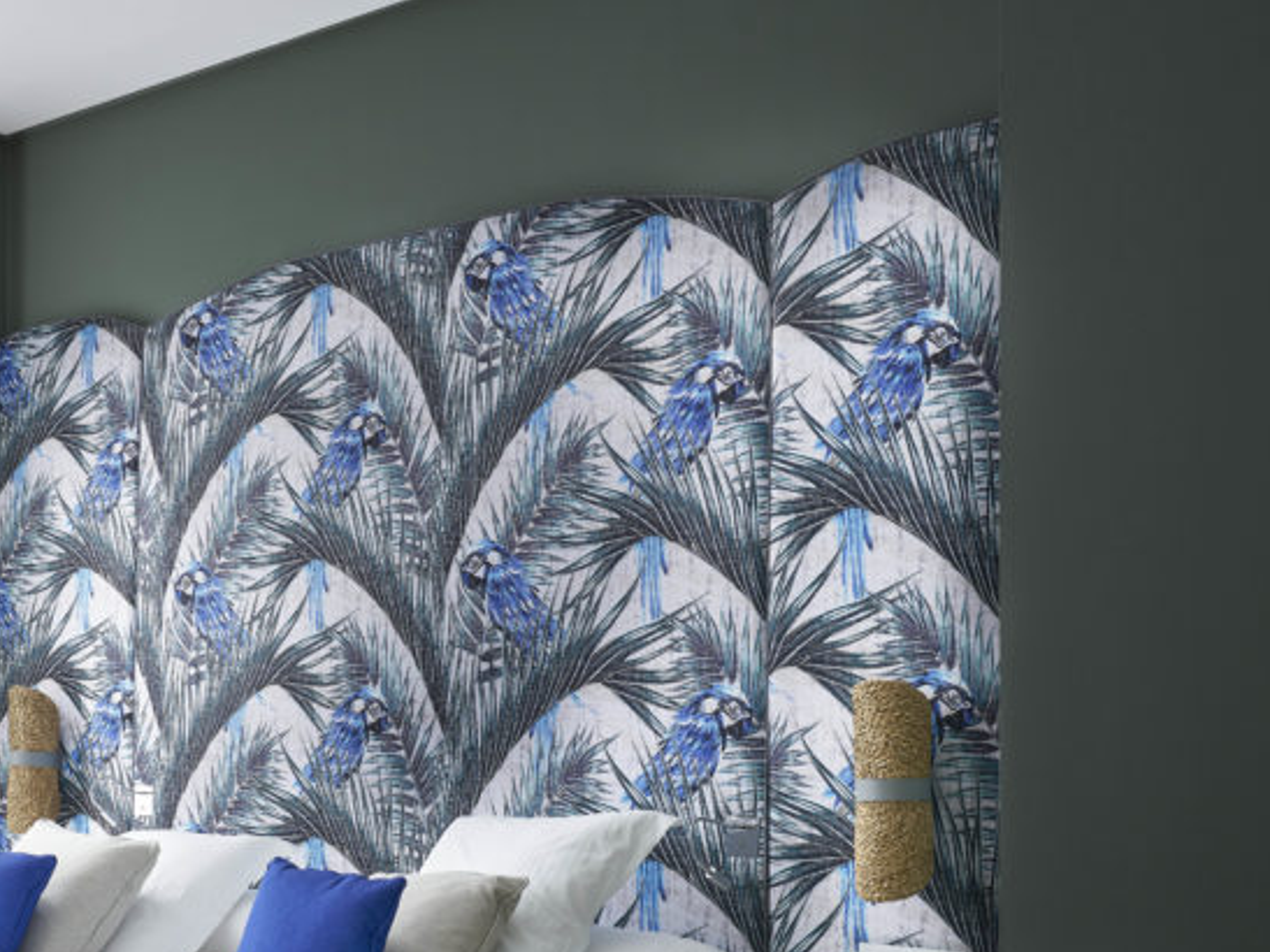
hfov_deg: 34.8
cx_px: 330
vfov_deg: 26.6
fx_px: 1981
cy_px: 752
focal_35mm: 54
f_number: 10
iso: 200
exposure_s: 2
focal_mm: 30
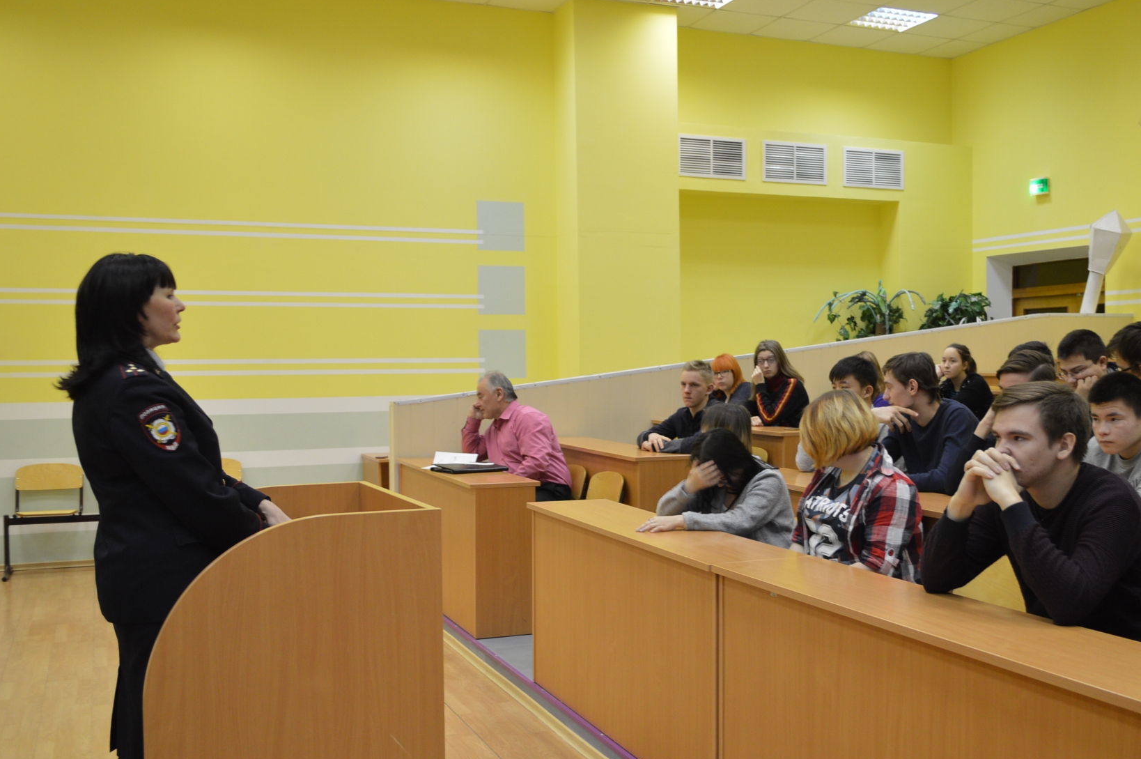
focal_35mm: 40
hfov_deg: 48.3
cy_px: 413
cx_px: 673
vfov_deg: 33.3
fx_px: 1267
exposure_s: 1/40
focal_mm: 22
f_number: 3.8
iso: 400
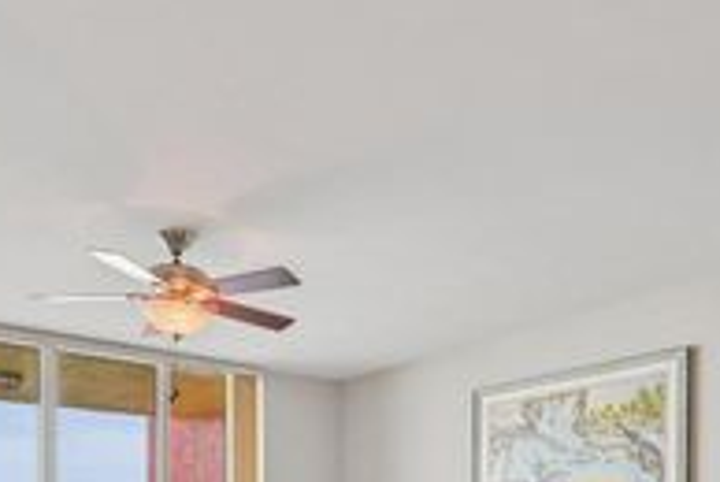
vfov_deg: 32.1
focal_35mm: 36
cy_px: 547
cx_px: 341
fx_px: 721
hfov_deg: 53.0
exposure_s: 1/100
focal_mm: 14
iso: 800
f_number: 8
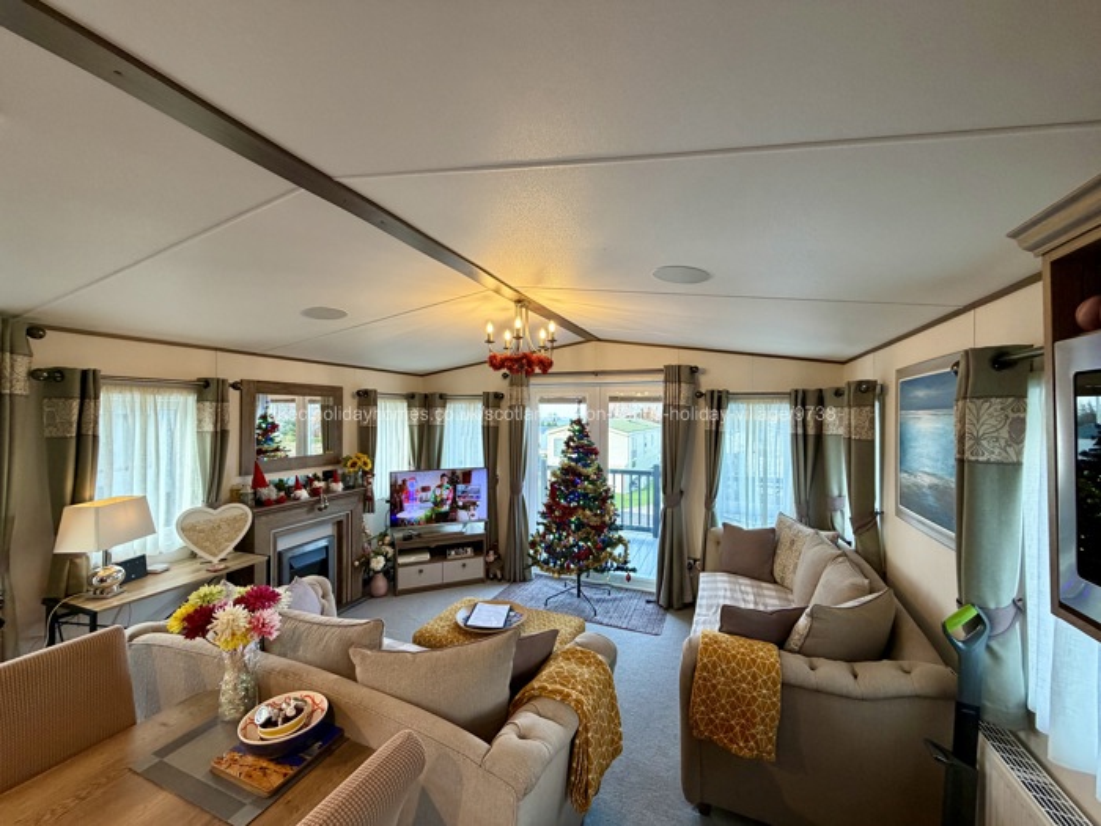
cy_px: 413
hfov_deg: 102.1
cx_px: 550
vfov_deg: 85.7
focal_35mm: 14
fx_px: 445
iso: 200
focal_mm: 2.22
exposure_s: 1/100
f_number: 2.2
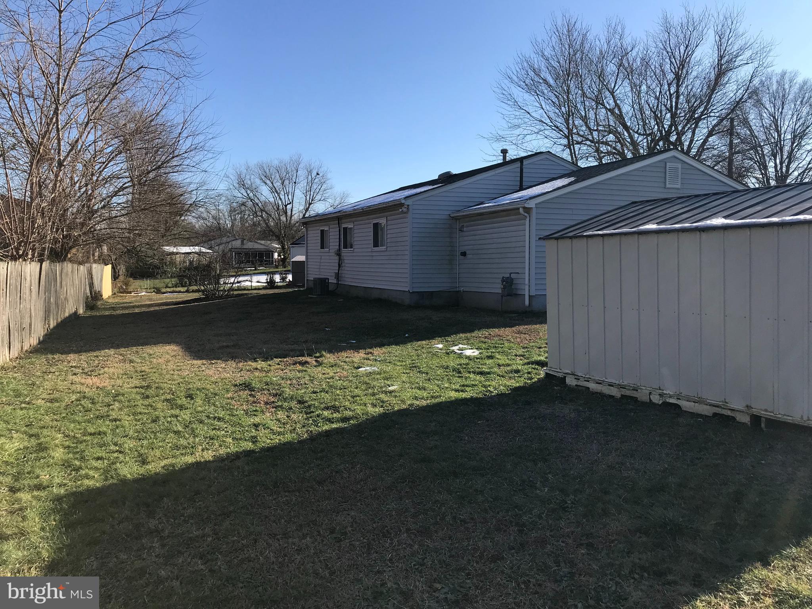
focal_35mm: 28
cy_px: 304
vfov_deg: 49.7
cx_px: 406
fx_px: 657
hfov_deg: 63.4
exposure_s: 1/1742
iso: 20
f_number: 1.8
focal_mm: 3.99
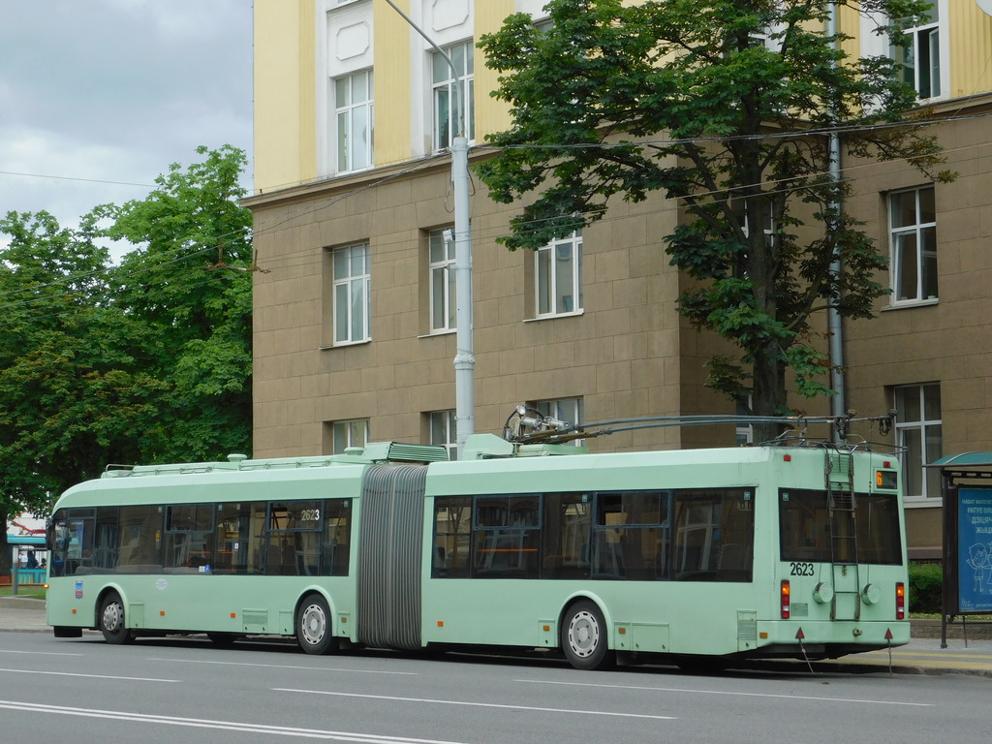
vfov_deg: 18.4
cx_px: 496
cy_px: 372
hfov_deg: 24.4
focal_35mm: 80
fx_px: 2293
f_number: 4.4
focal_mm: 14.2
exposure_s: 1/320
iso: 125
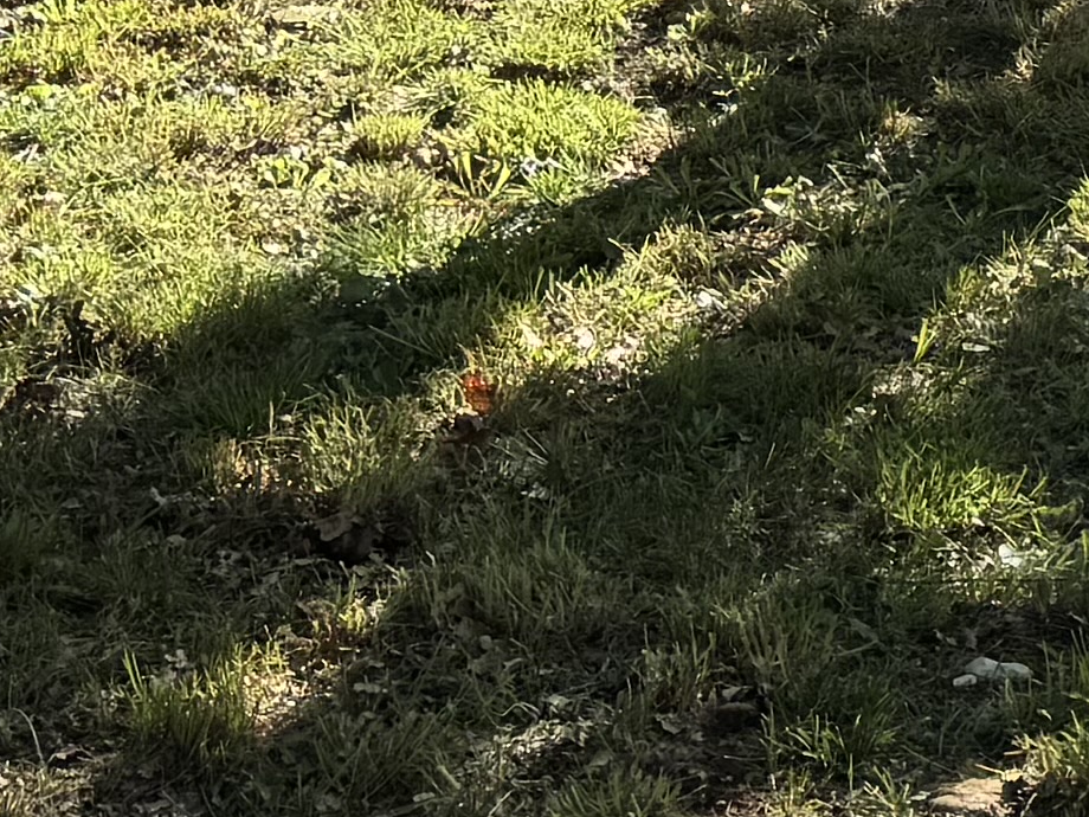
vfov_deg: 8.9
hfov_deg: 13.1
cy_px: -1228
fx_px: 4687
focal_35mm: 149
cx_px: 1089
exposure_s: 1/938
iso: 80
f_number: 1.78
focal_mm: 6.76
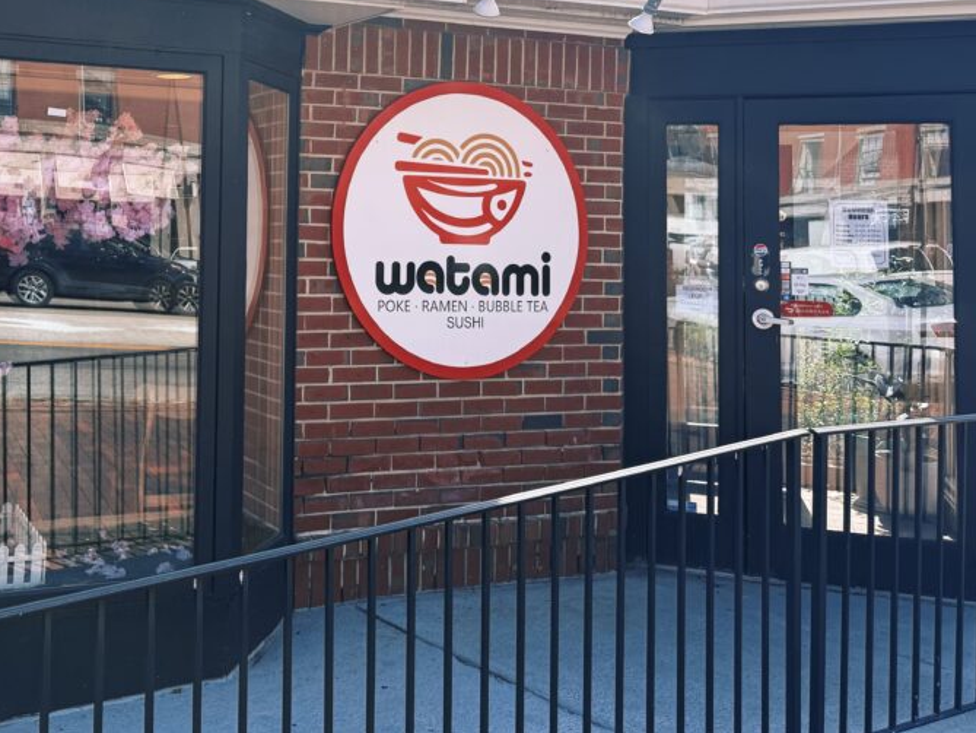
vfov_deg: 33.4
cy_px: 150
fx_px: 1184
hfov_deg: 42.8
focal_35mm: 42
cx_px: 195
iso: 100
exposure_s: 1/1464
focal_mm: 6.76
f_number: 1.78
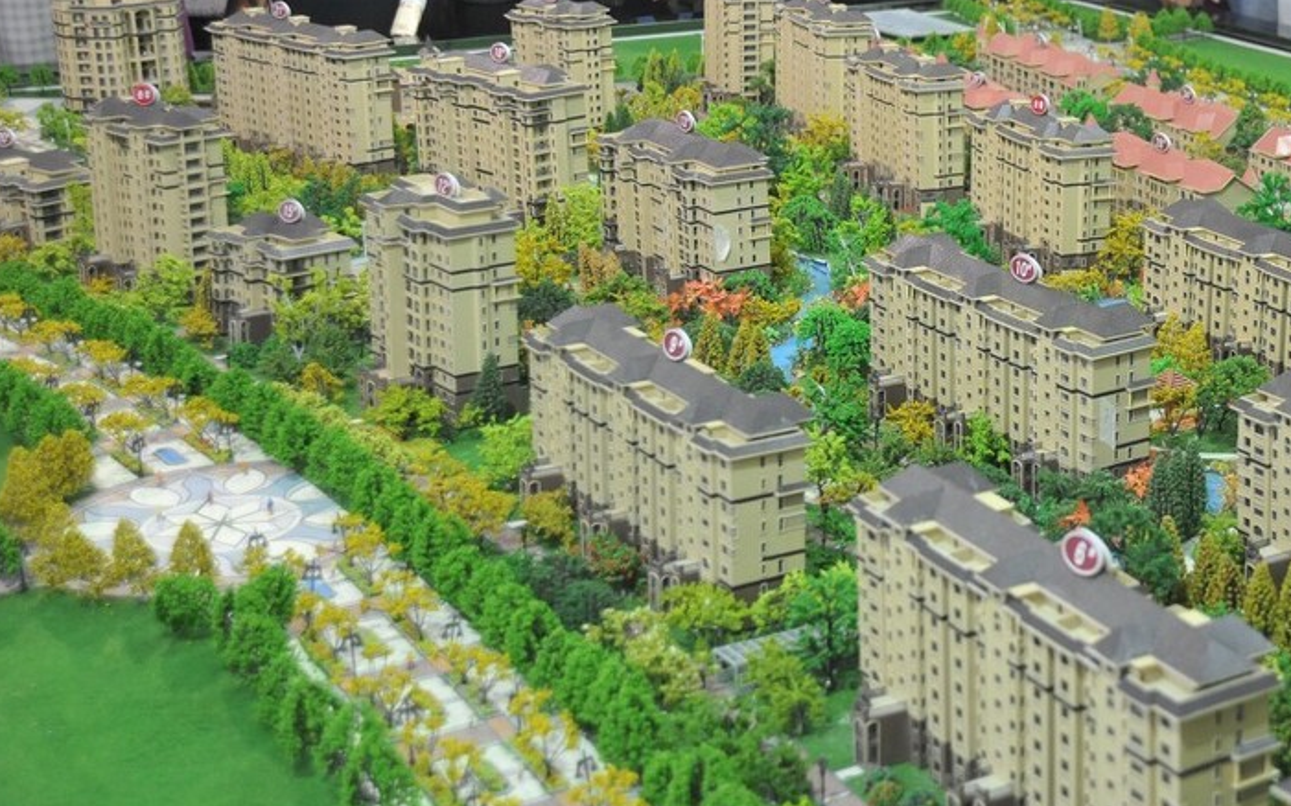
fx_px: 2146
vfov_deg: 21.1
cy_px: 171
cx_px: 1053
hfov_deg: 32.5
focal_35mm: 61
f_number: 3.2
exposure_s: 1/160
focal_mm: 35
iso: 2000
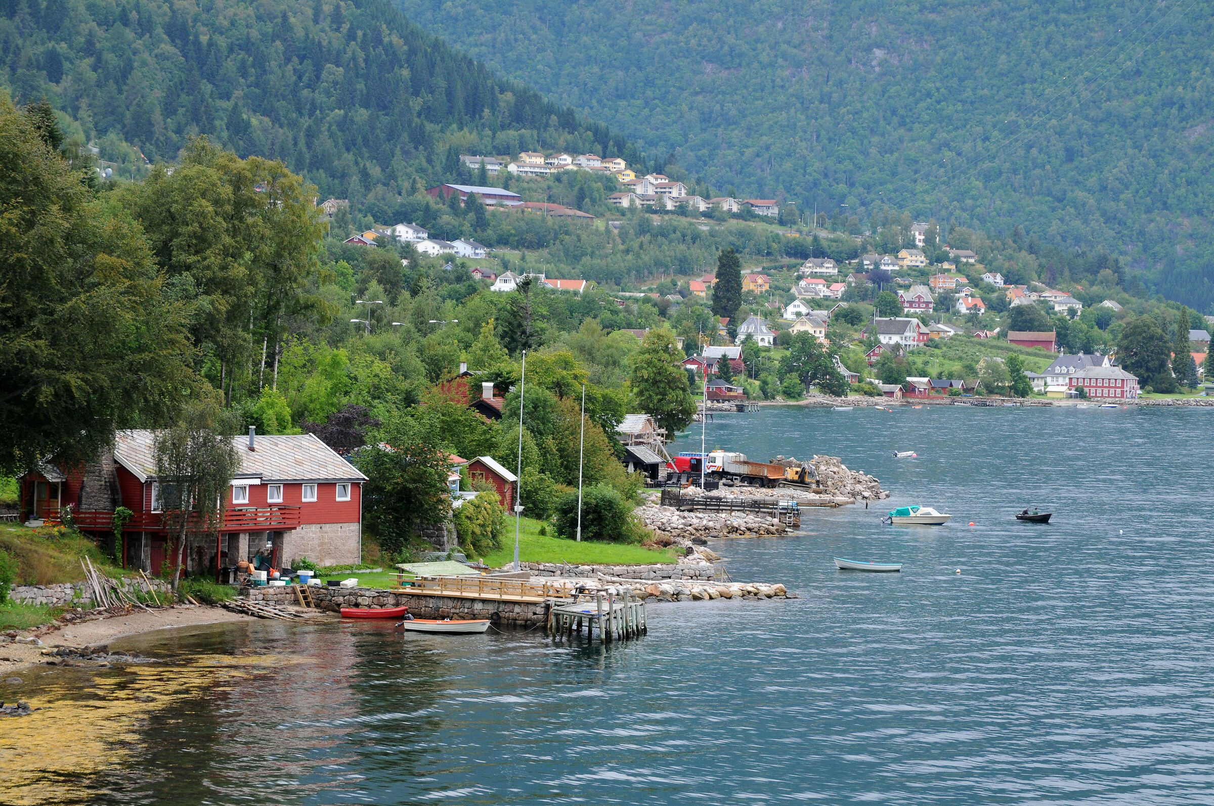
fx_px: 4042
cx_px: 607
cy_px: 403
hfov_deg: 17.1
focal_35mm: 120
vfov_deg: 11.4
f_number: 9
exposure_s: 1/200
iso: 400
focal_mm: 80
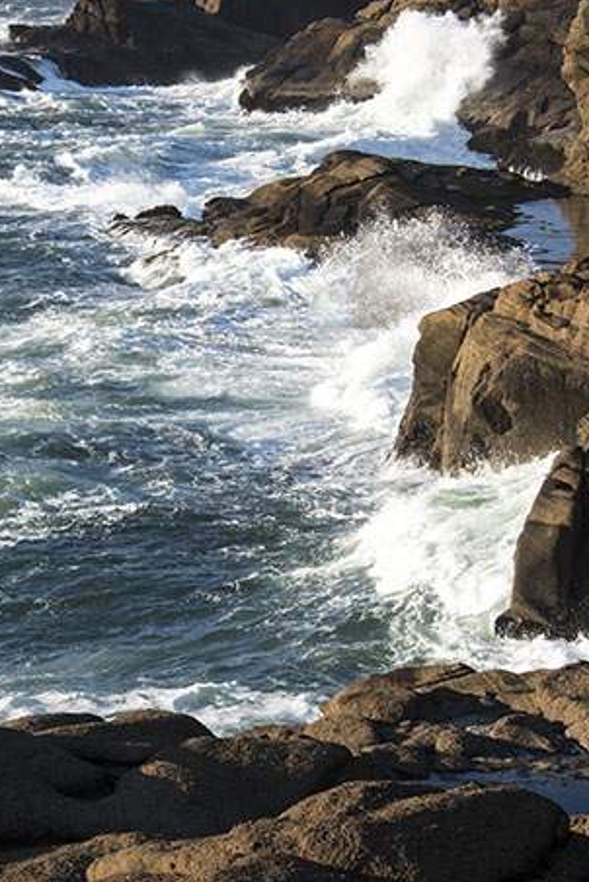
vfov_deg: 13.4
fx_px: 3749
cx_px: 112
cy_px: 484
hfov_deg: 9.0
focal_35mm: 153
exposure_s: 1/60
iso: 640
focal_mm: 90
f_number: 13
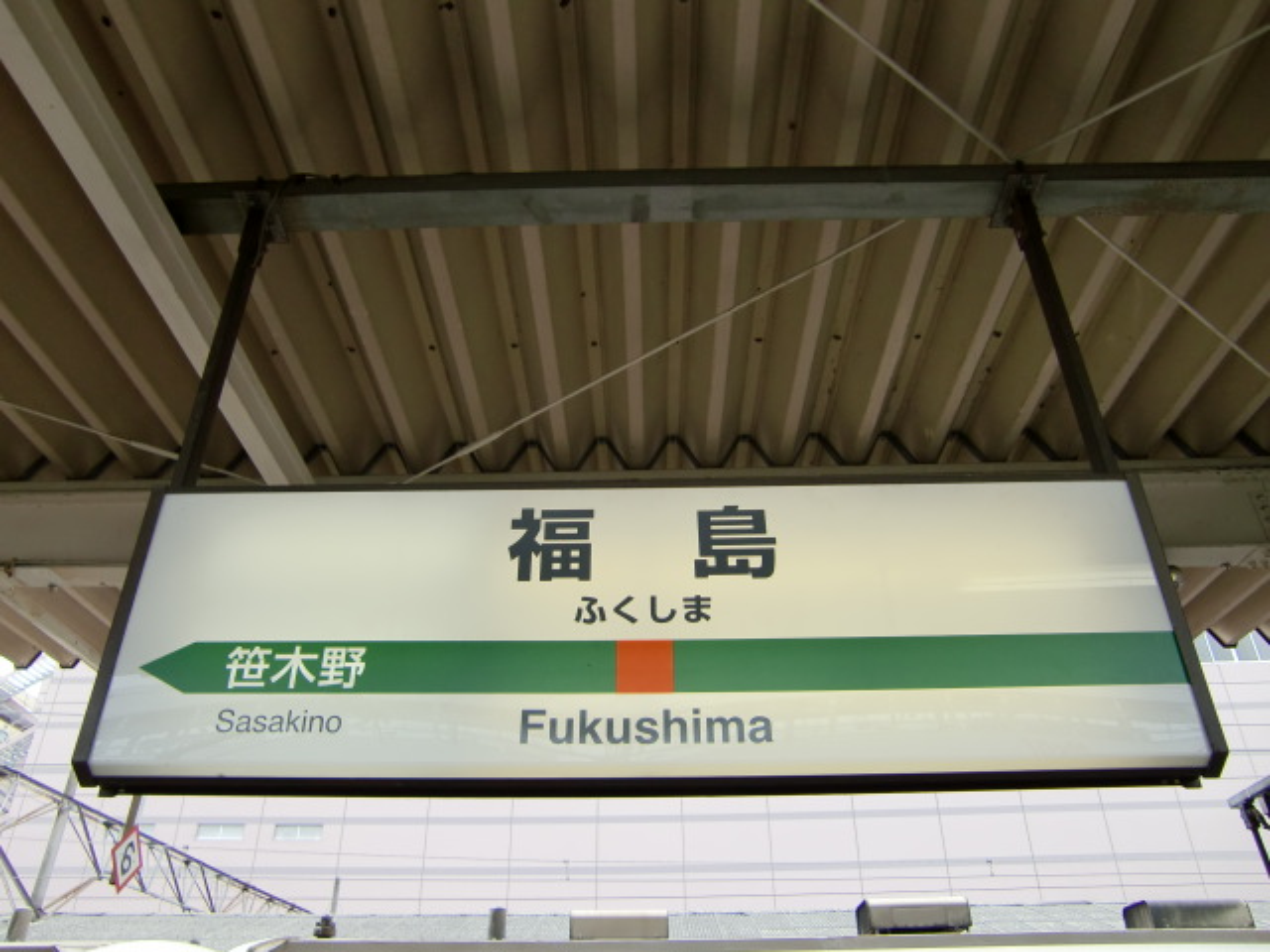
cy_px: 476
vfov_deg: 49.7
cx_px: 635
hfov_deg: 63.4
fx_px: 1027
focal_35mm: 28
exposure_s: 1/160
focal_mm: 4.9
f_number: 2.6
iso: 64
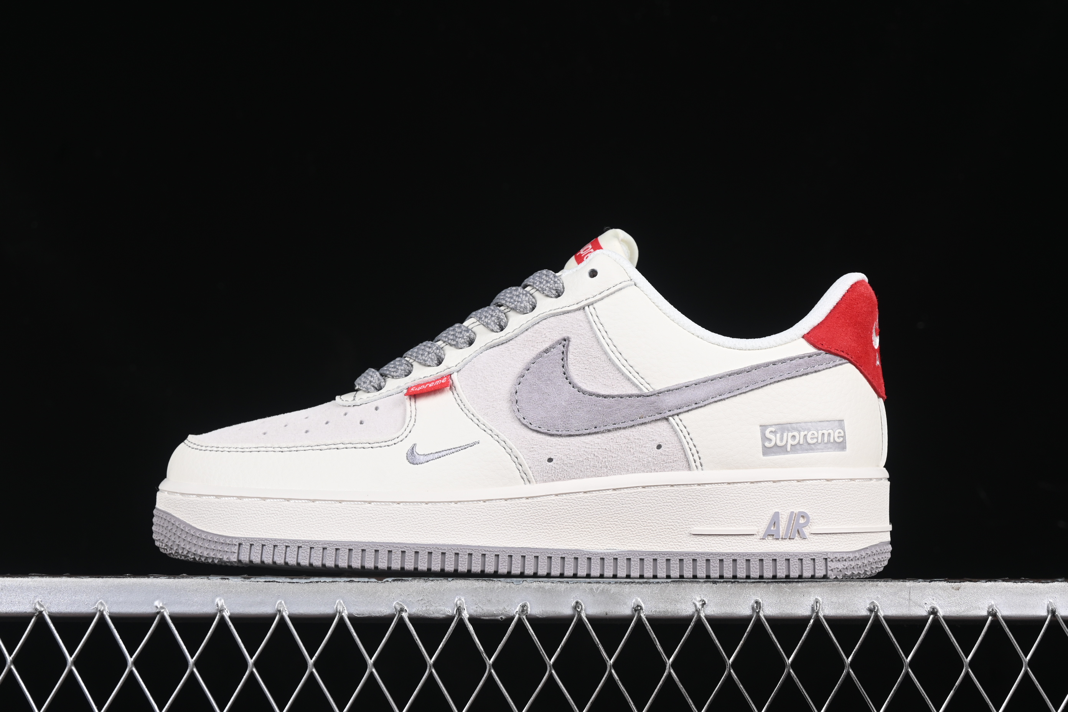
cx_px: 534
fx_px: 2225
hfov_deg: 27.0
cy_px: 356
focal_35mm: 75
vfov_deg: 18.2
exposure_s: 1/80
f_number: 8
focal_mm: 50
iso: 160
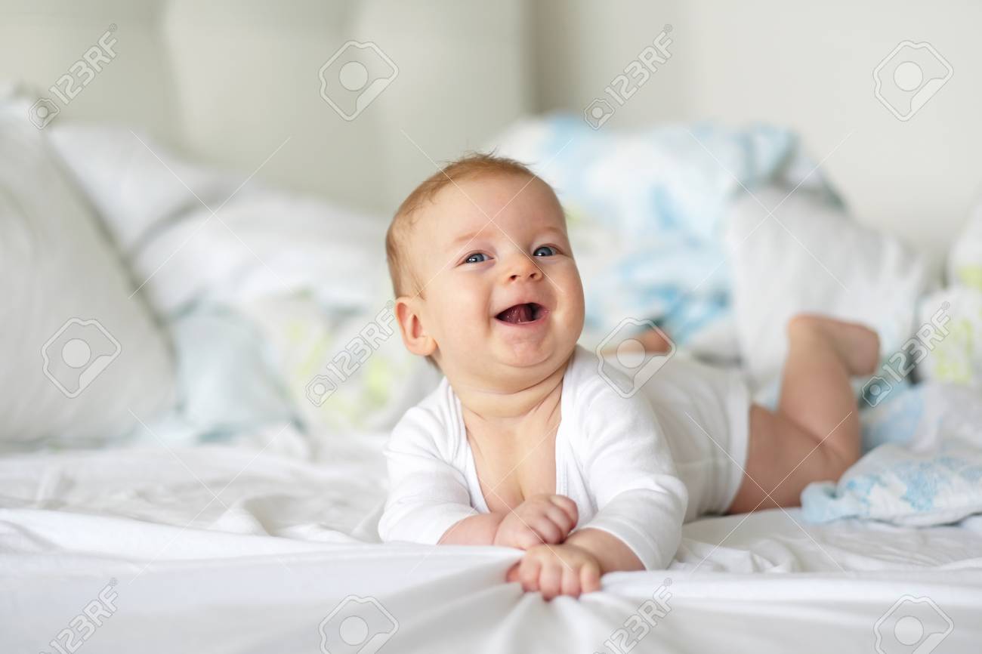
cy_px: 327
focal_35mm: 84
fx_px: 2291
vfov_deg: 16.3
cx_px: 491
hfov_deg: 24.2
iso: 200
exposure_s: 1/220
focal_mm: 56
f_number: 1.4
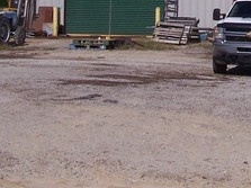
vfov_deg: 10.8
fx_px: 957
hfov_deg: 14.7
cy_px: -89
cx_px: 254
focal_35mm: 132
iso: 80
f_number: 5.6
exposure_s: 1/1000
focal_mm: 6.3
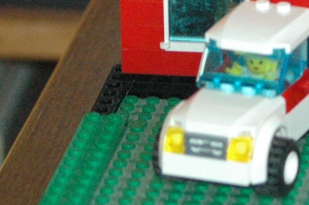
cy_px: -88
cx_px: 507
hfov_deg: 4.5
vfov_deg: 3.0
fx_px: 3928
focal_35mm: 458
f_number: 5
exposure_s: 1/60
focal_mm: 78
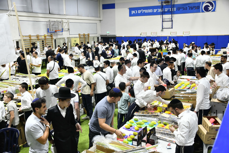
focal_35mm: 38
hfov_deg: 50.7
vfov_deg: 35.0
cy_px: 76
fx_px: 242
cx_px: 114
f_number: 5.6
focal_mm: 38
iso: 1000
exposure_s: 1/160
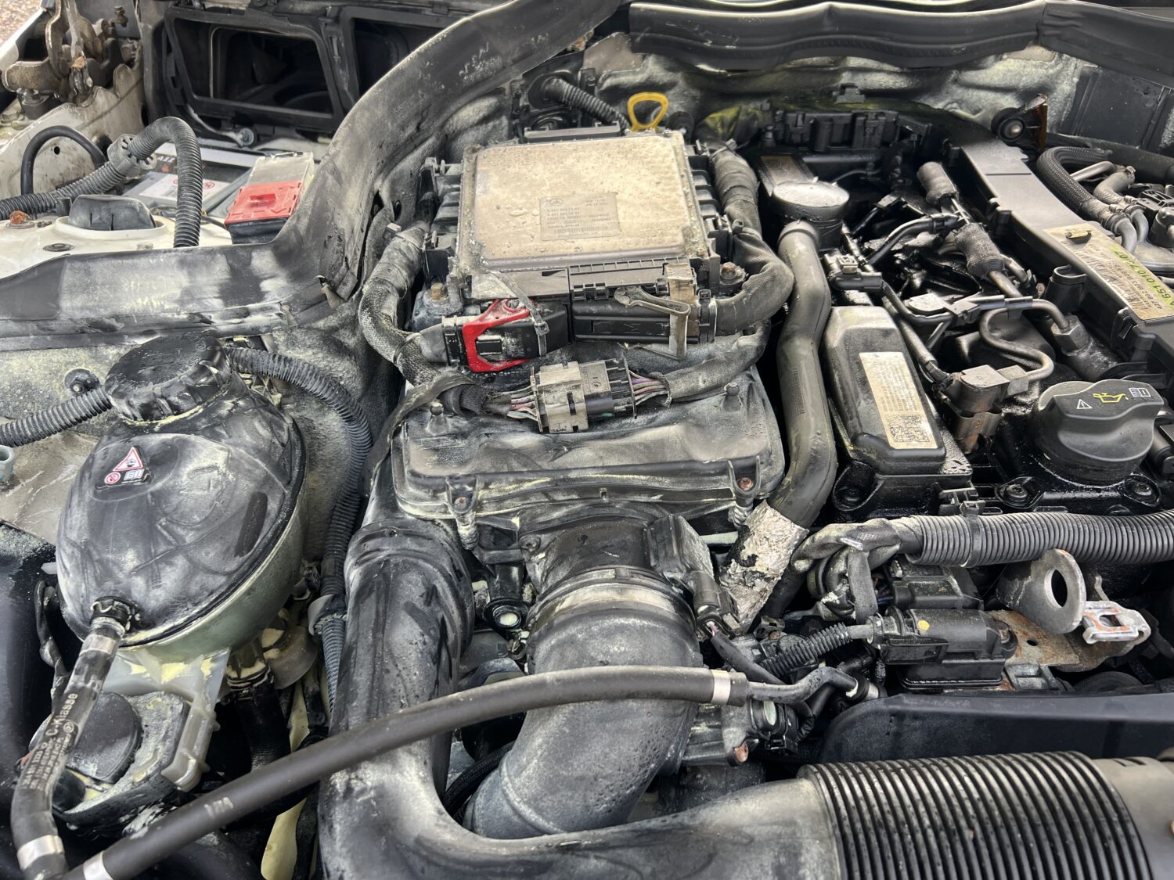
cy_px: 440
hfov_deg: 67.3
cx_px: 587
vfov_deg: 53.1
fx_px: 882
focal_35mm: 26
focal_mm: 5.7
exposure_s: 1/121
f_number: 1.5
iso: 80
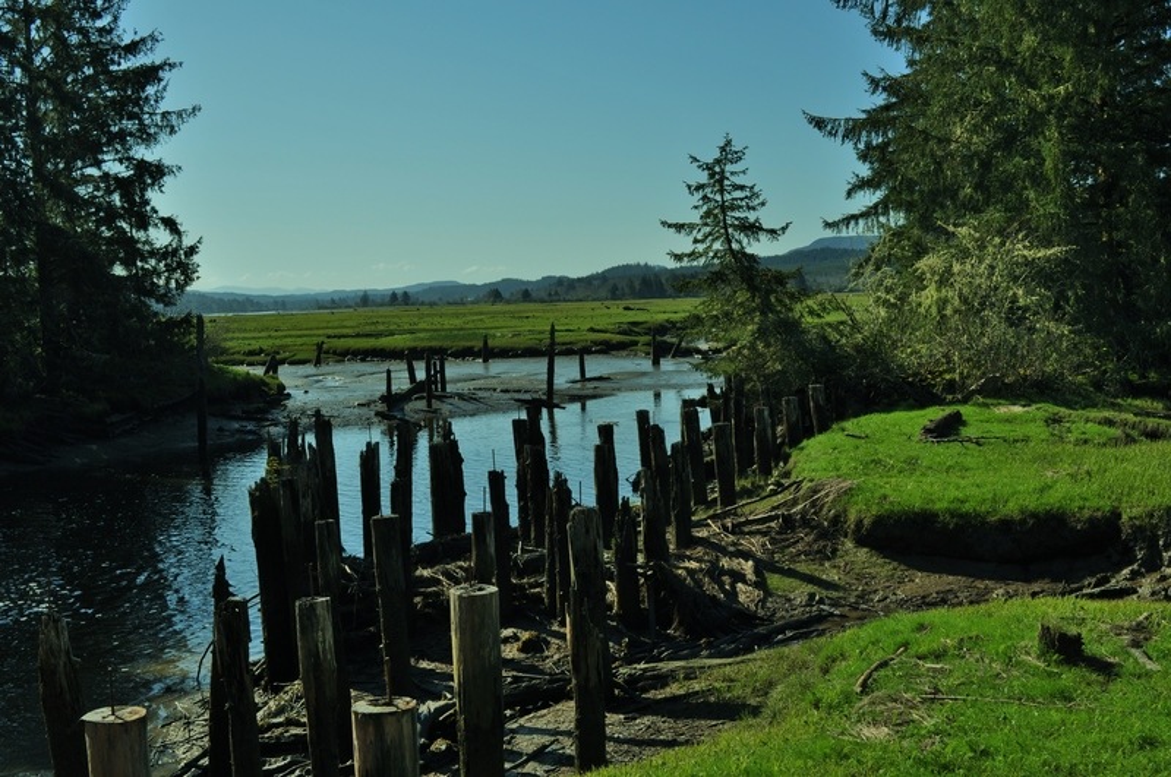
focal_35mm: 42
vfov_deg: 31.8
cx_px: 586
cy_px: 388
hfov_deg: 46.5
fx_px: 1364
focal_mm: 28
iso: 200
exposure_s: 1/250
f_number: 10
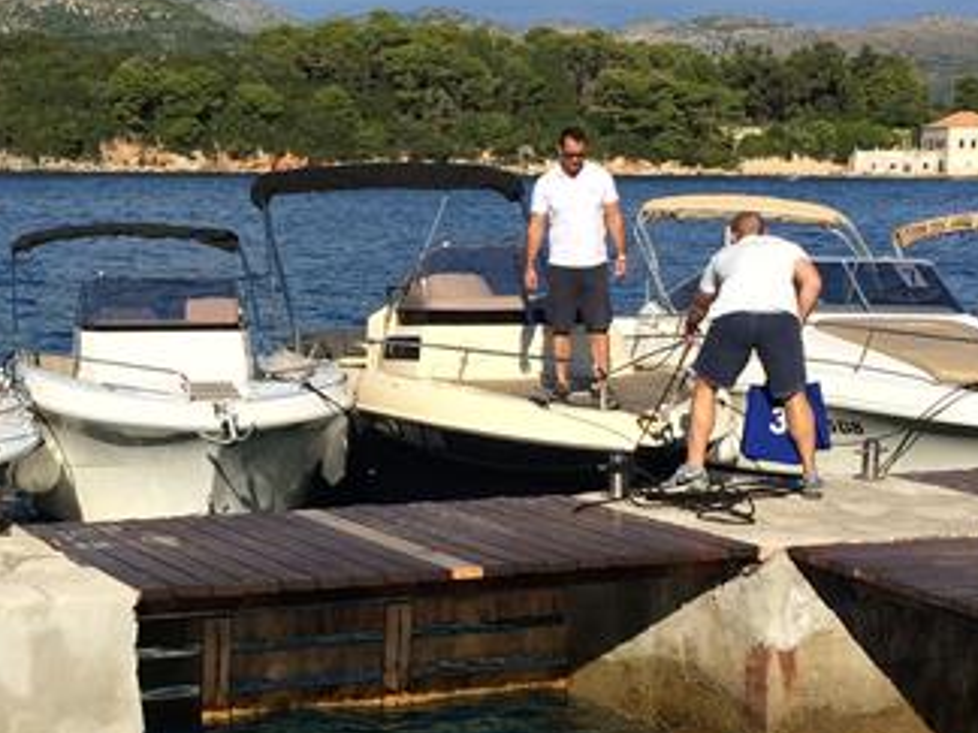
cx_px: 238
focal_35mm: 74
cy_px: 380
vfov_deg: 19.9
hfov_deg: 26.0
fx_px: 2091
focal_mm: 4.12
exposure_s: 1/3165
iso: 40
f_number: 2.2
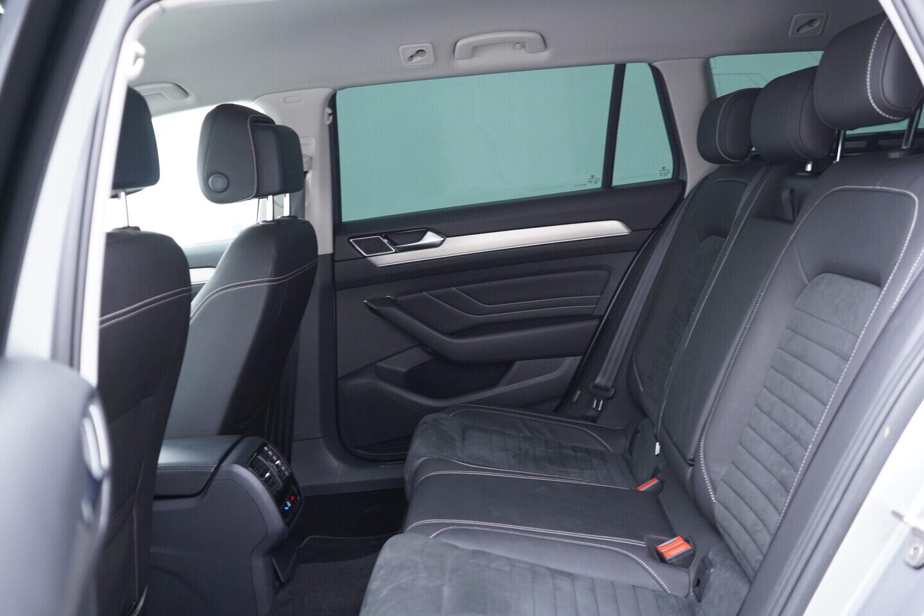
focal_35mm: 36
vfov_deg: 36.9
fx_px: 924
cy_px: 308
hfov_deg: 53.1
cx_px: 462
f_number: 2.8
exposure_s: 1/40
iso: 640
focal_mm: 24
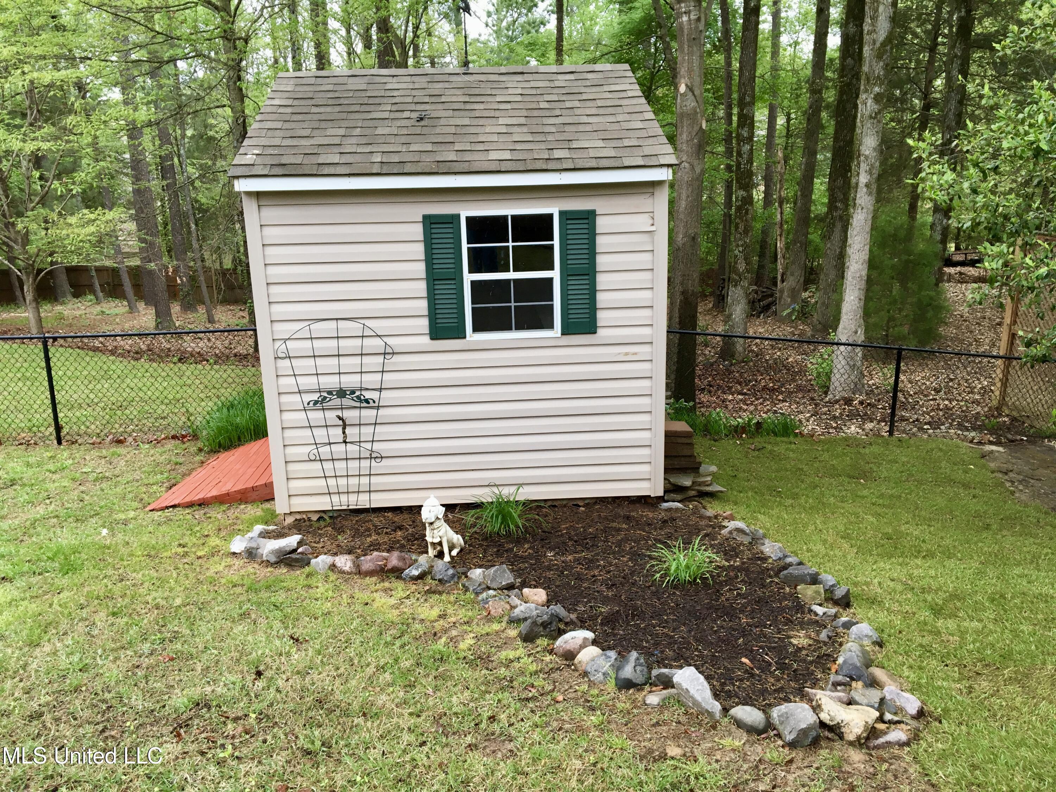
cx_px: 528
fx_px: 885
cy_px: 396
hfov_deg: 61.7
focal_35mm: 29
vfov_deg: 48.2
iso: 25
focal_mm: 4.15
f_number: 2.2
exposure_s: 1/40
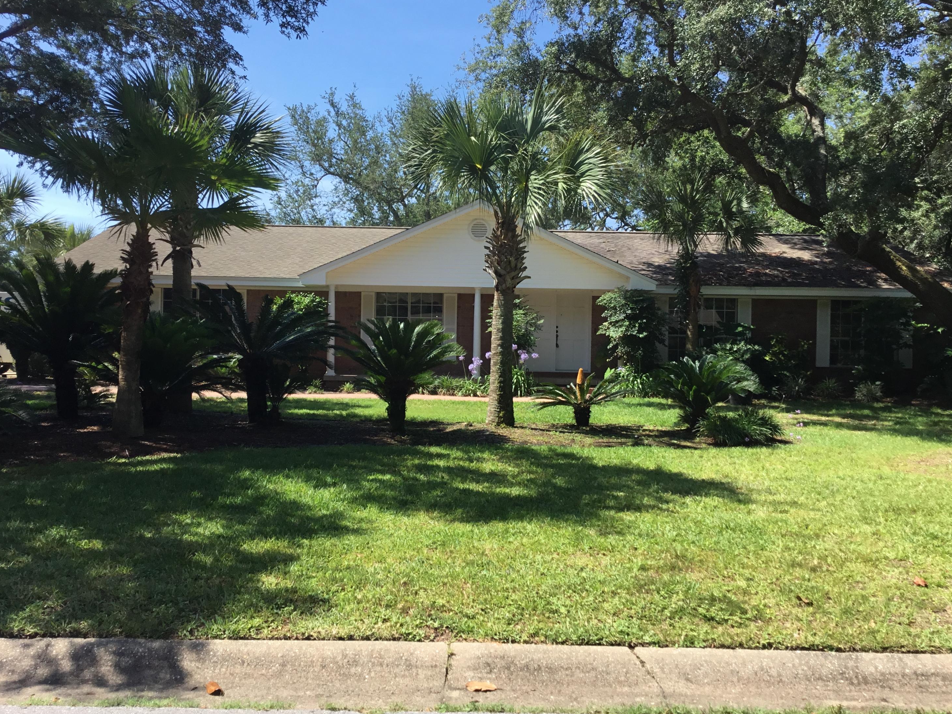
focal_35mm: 32
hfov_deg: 56.8
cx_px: 474
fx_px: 880
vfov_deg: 44.2
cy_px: 350
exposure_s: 1/612
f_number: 2.4
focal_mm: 3.3
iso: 25
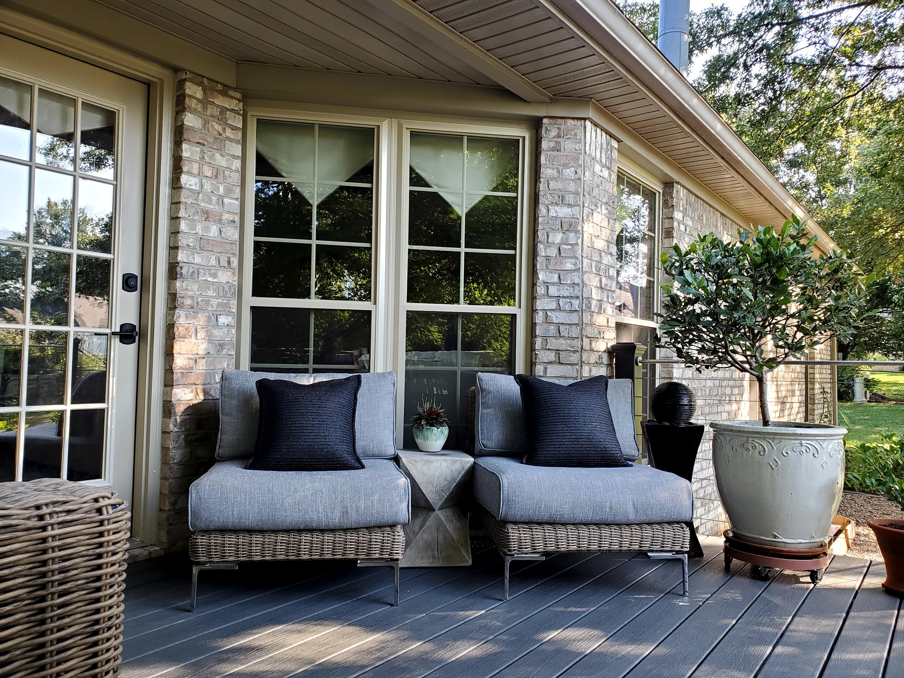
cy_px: 339
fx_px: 679
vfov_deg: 53.1
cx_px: 452
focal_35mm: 26
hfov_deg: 67.3
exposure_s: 1/120
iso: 100
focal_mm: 4.3
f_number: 2.4
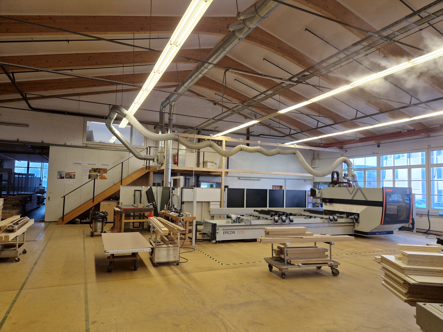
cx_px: 222
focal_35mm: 23
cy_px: 166
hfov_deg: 73.9
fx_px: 294
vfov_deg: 58.9
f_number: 1.8
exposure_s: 1/180
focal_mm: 5.4
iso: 160
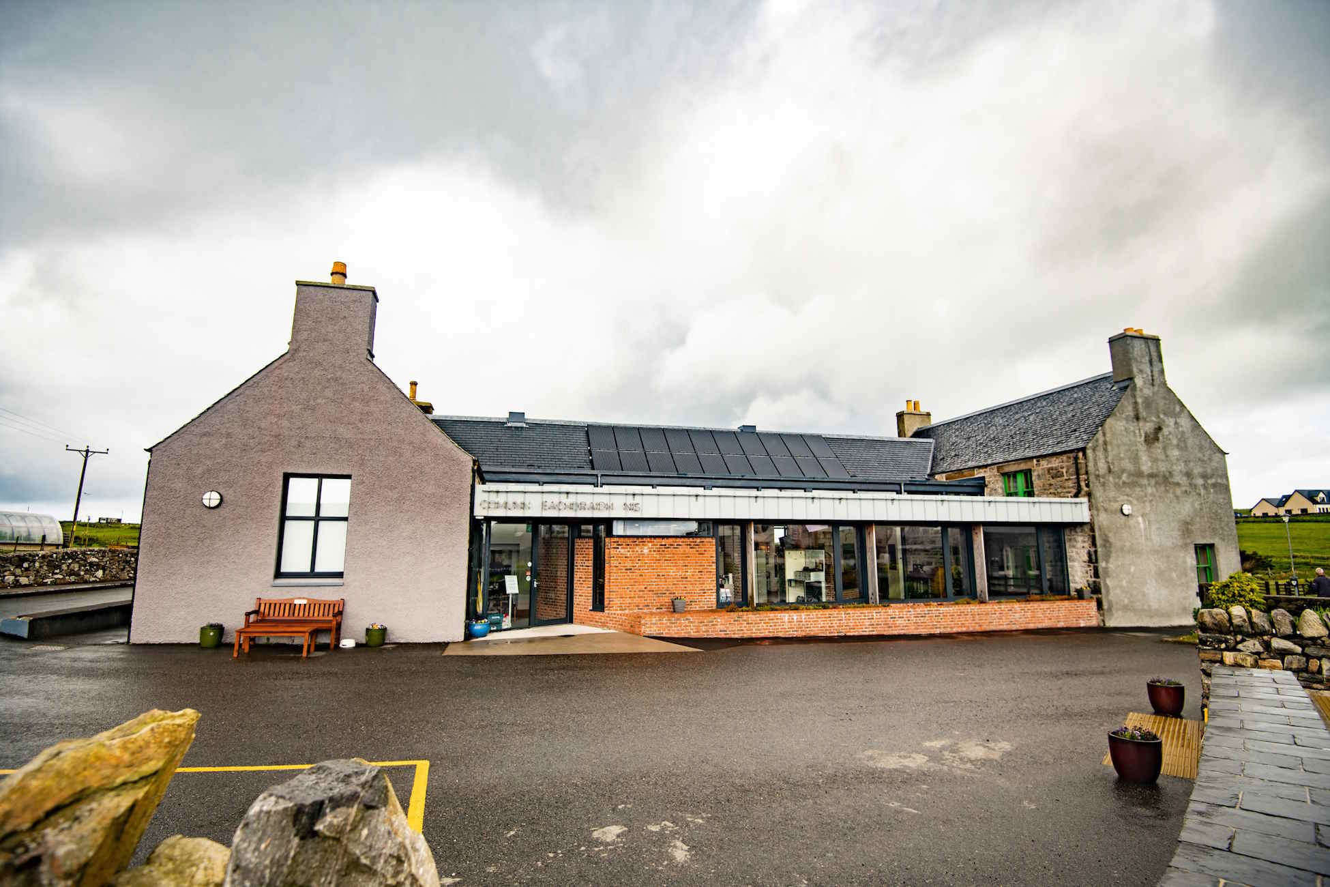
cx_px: 665
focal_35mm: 16
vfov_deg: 73.7
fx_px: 591
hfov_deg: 96.7
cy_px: 444
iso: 100
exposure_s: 1/1000
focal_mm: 16
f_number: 4
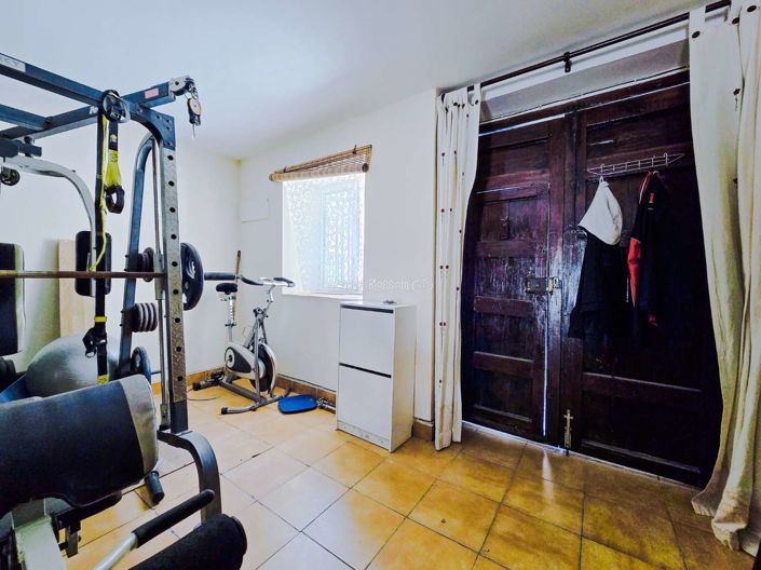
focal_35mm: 13
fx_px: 286
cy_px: 285
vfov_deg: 89.9
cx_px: 380
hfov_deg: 106.2
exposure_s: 1/50
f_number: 2.2
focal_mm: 2.2
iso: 200
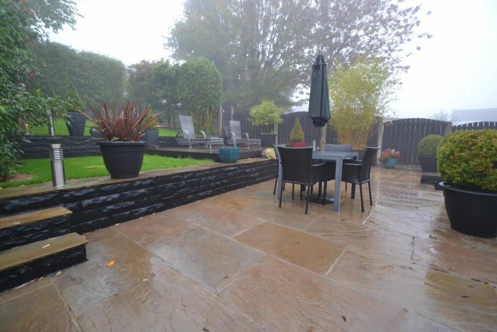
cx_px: 248
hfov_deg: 100.4
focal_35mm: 15
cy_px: 166
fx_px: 207
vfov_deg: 77.3
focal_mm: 10
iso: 400
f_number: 3.5
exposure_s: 1/60
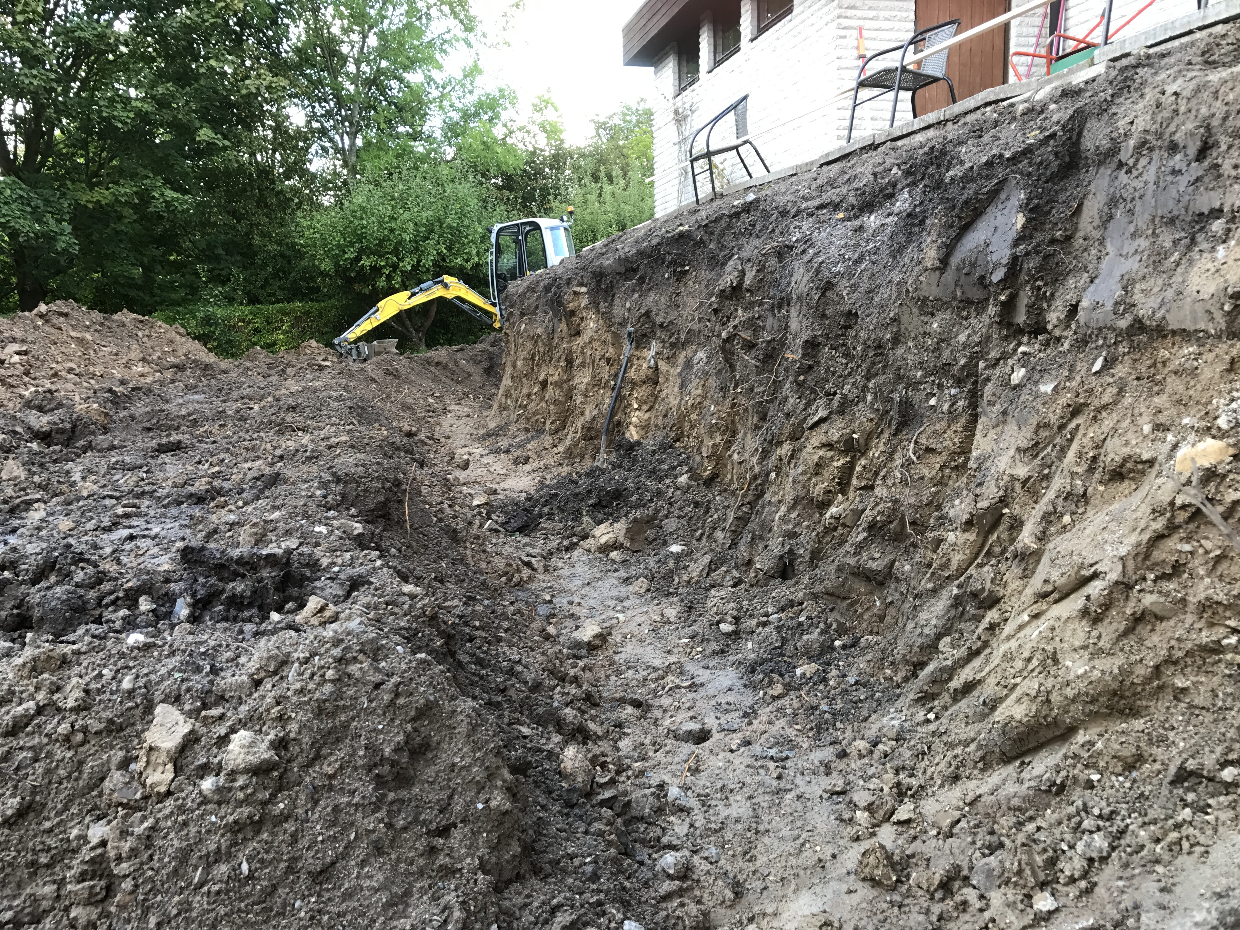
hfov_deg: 63.4
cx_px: 620
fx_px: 1003
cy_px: 465
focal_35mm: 28
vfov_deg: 49.7
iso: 25
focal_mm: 3.99
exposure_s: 1/100
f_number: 1.8
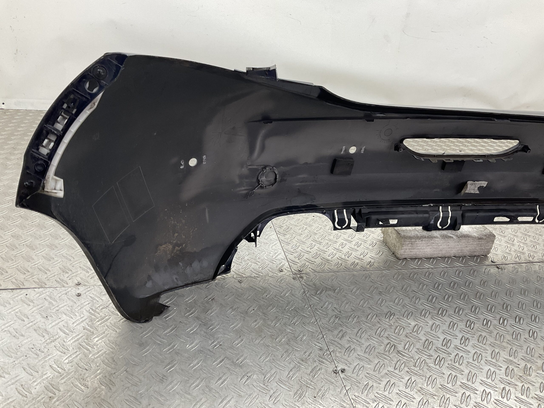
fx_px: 456
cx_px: 272
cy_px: 204
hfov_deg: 61.7
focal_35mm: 29
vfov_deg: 48.2
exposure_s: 1/100
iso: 40
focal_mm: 3
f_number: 1.8
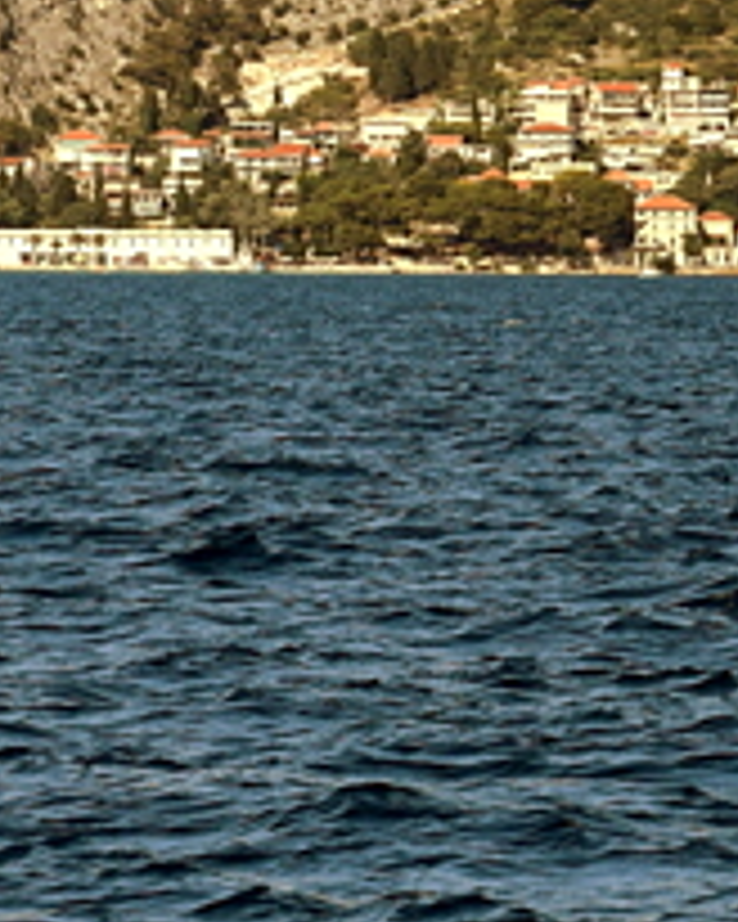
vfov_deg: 5.0
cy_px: -85
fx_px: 10484
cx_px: -878
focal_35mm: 384
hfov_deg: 4.0
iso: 400
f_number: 11
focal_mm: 70
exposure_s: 1/400
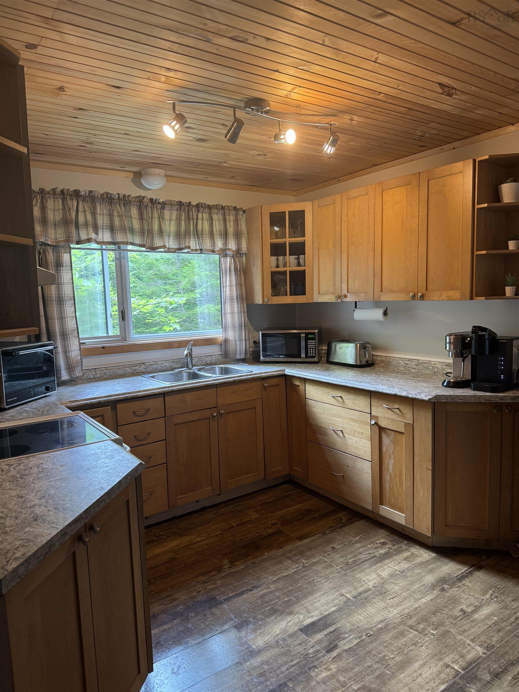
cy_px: 346
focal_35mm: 24
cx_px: 260
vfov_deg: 71.6
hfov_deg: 56.8
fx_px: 480
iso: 250
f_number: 1.78
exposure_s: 1/60
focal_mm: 6.76
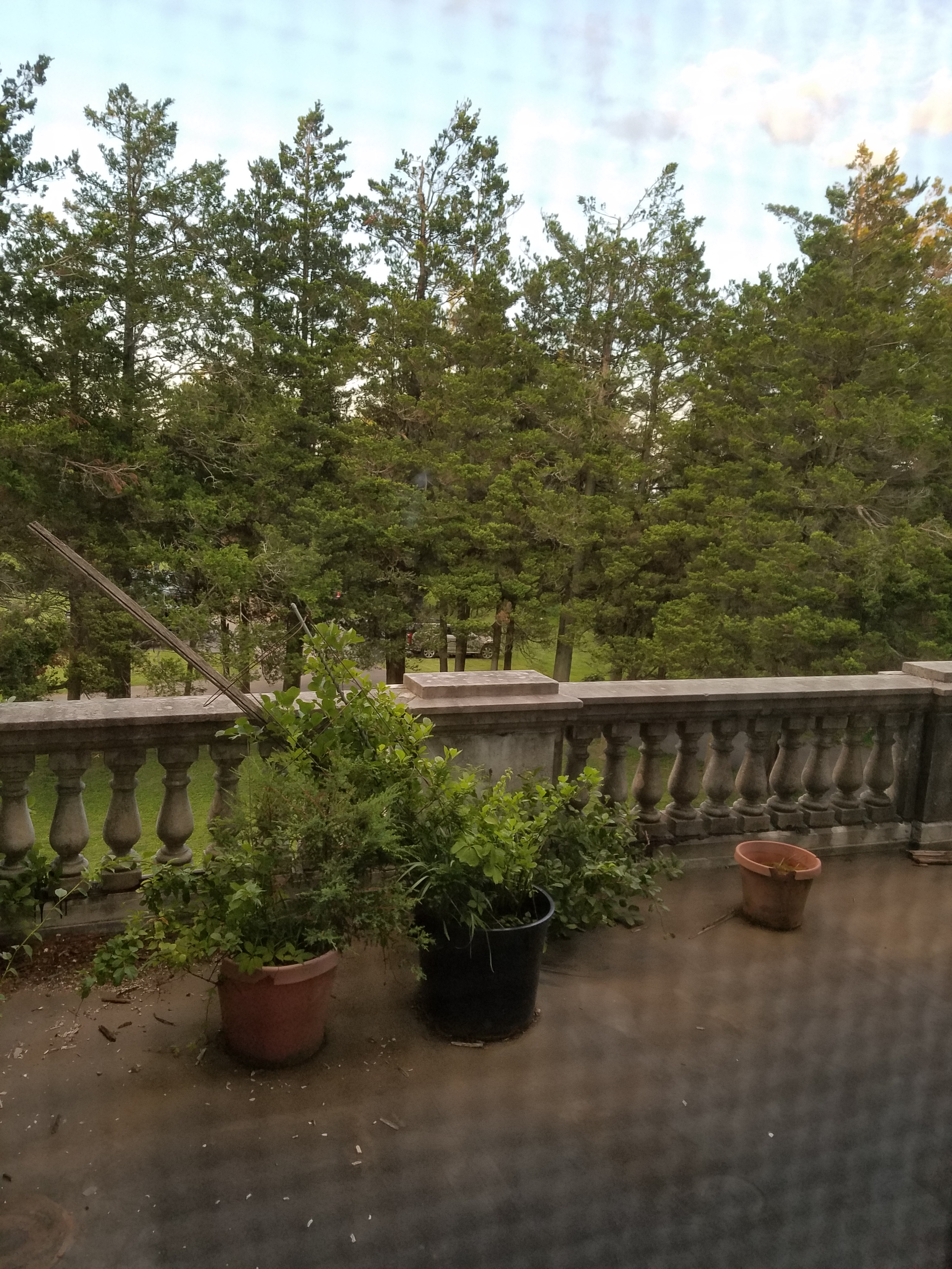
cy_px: 634
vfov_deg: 67.3
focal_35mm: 26
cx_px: 476
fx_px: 953
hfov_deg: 53.1
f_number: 1.7
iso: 80
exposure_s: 1/120
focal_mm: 4.2
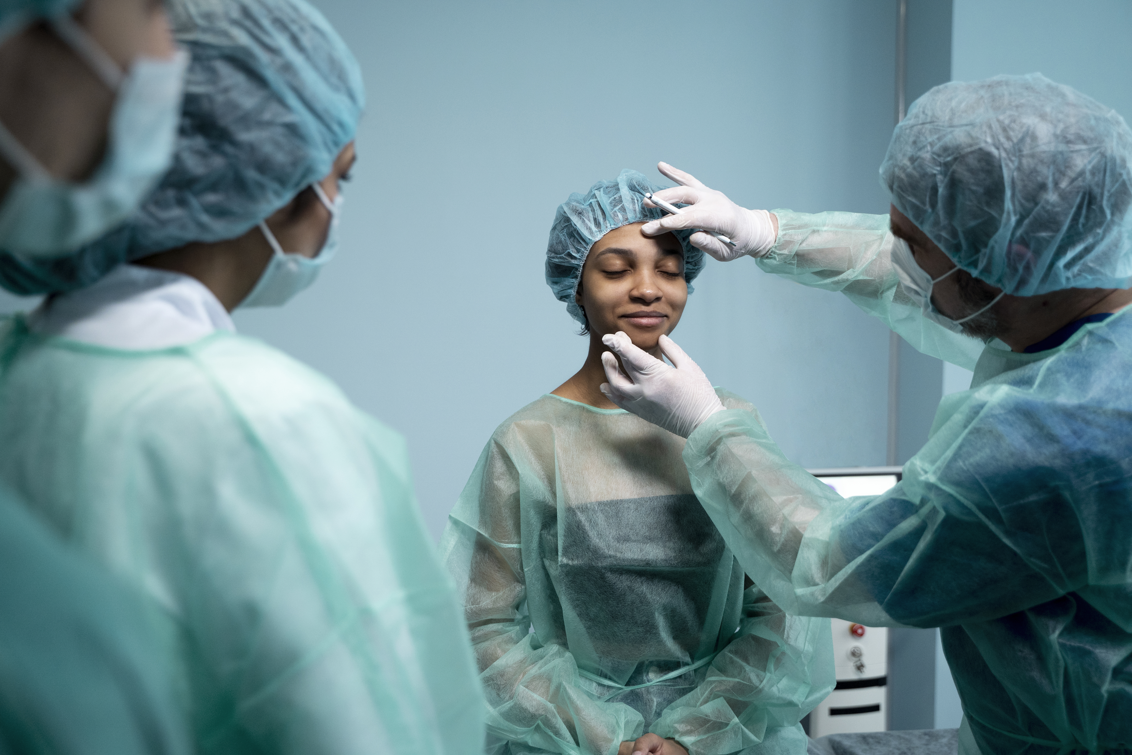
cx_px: 566
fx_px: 1226
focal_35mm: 39
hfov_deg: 49.6
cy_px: 378
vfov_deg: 34.2
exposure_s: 1/320
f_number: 3.2
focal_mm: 39
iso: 1250
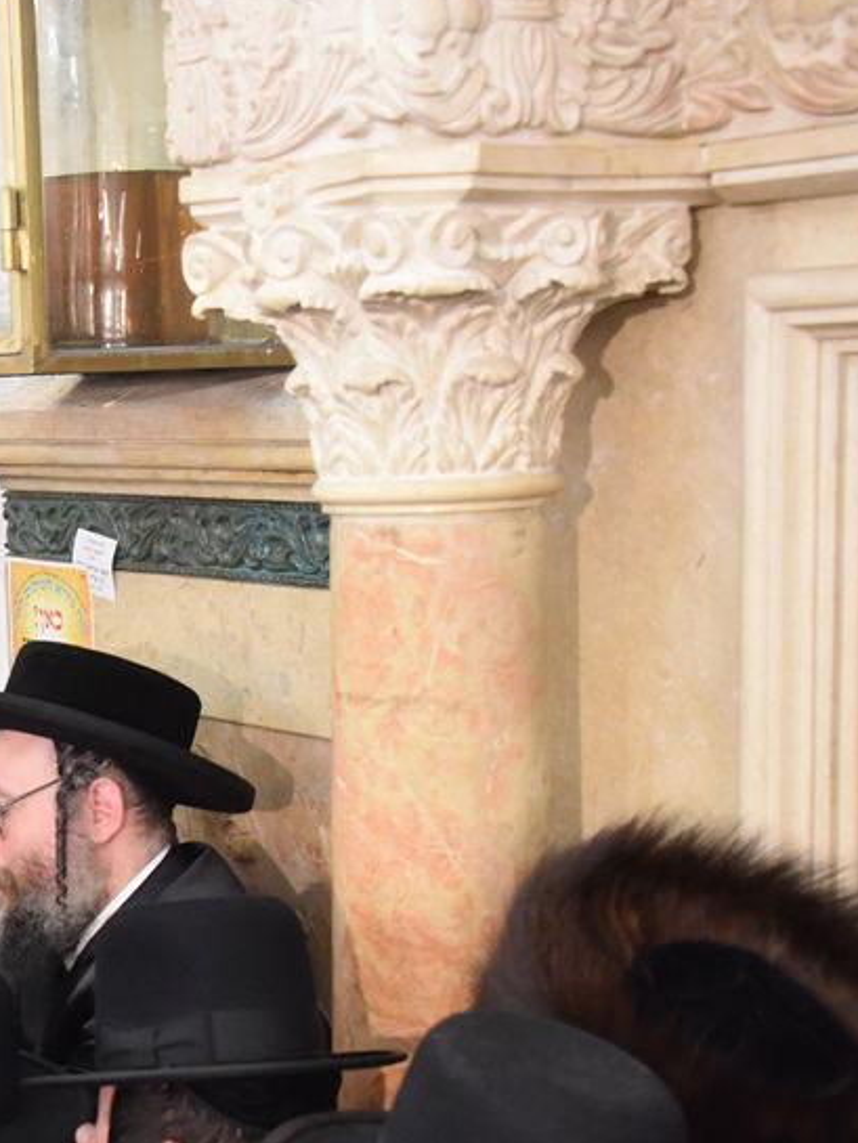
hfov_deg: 21.8
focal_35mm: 65
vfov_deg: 29.7
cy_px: 687
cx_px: -6
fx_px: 2147
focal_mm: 36
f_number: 5.6
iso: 6400
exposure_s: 1/125
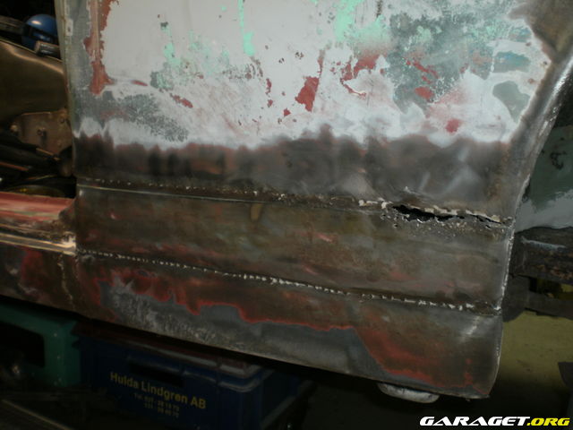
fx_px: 596
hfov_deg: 51.4
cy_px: 215
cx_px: 286
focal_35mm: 36
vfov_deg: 39.7
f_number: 3.1
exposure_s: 1/30
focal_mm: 6.3
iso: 125
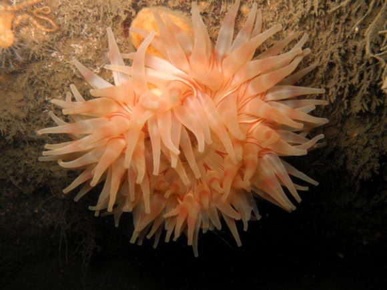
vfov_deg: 49.7
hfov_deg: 63.4
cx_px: 194
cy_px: 145
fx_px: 313
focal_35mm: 28
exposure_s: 1/30
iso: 200
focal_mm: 6
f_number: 6.3
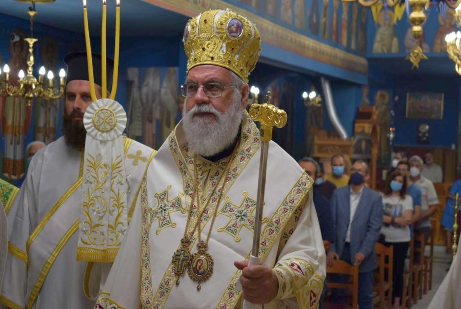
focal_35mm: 69
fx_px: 884
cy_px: 154
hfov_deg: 29.2
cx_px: 230
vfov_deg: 19.8
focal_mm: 46
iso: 400
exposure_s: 1/80
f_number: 5.3
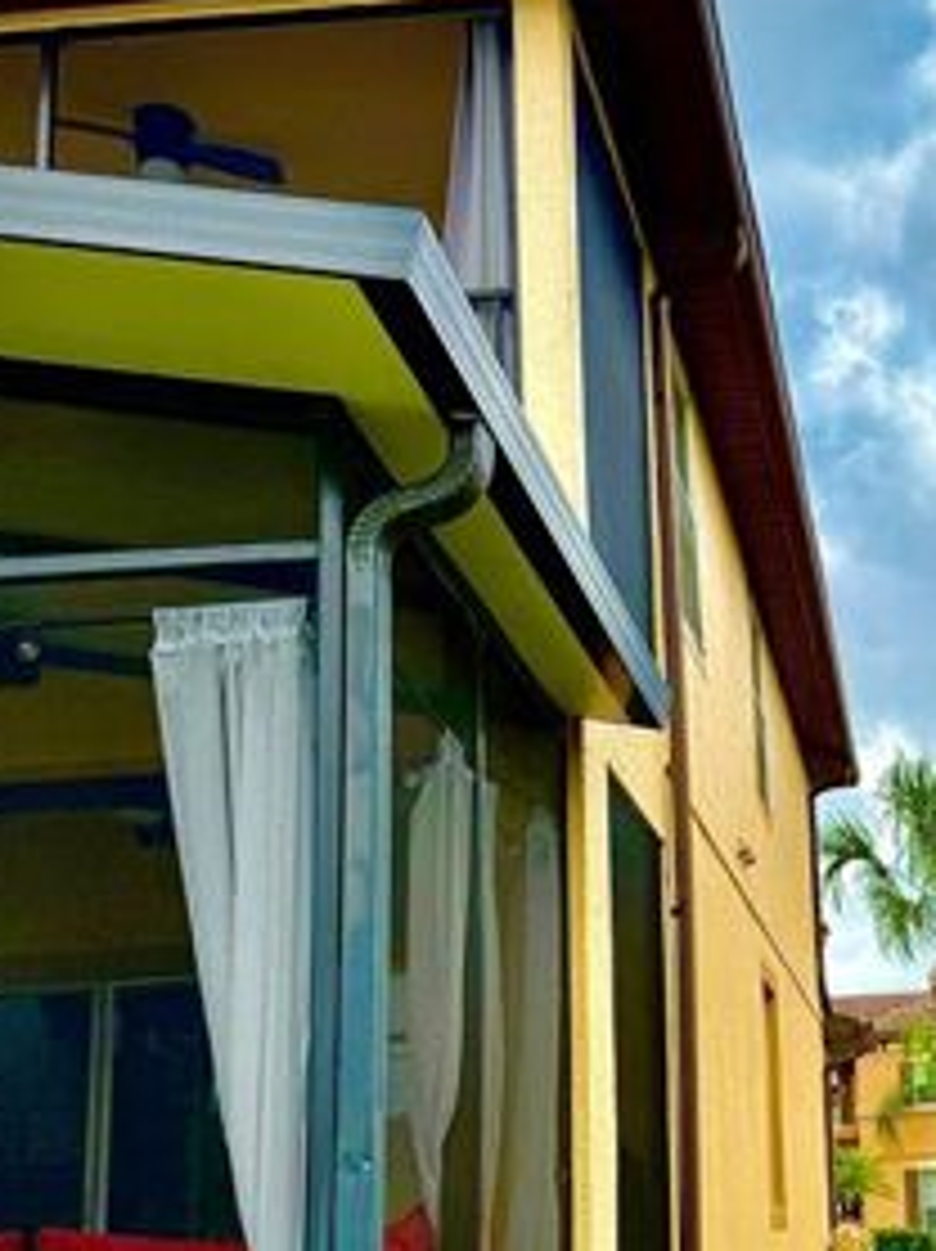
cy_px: 868
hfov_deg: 29.9
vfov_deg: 40.6
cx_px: 866
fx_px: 1661
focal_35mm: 46
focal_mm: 6.76
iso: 80
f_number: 1.78
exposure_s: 1/4673
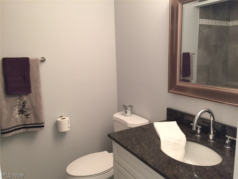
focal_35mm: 29
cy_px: 90
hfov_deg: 61.7
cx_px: 119
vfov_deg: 48.2
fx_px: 199
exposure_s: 1/30
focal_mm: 4.15
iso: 125
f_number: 2.2
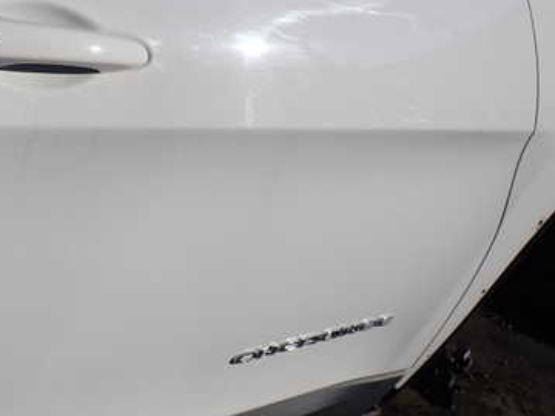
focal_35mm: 50
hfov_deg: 36.8
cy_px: 185
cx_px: 106
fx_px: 802
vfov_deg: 29.1
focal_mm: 5.4
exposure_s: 1/400
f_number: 9
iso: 100
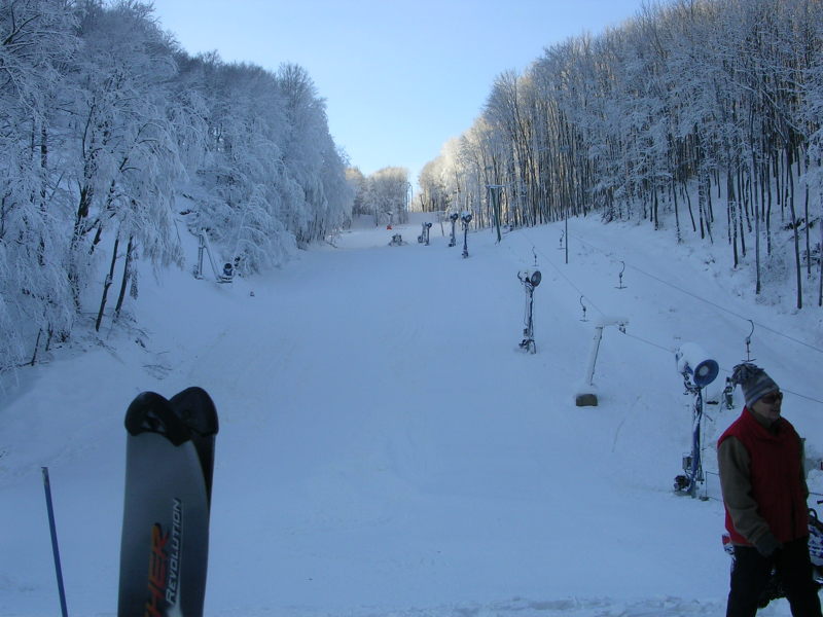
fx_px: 903
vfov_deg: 37.7
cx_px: 412
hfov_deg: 49.0
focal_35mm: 38
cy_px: 308
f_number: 5.6
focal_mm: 5.8
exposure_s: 1/148
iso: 50
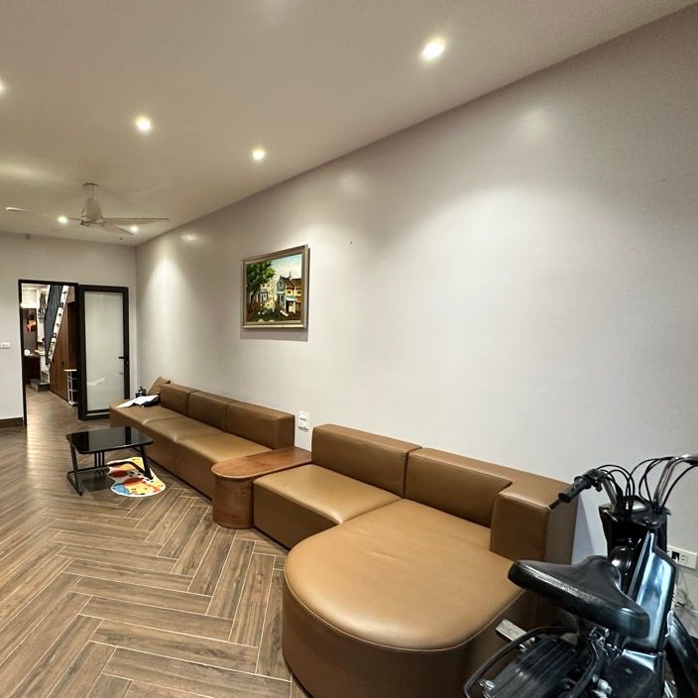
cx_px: 215
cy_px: 371
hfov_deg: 77.3
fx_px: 411
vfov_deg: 80.6
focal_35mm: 18
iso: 400
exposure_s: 1/50
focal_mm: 2.22
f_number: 2.2
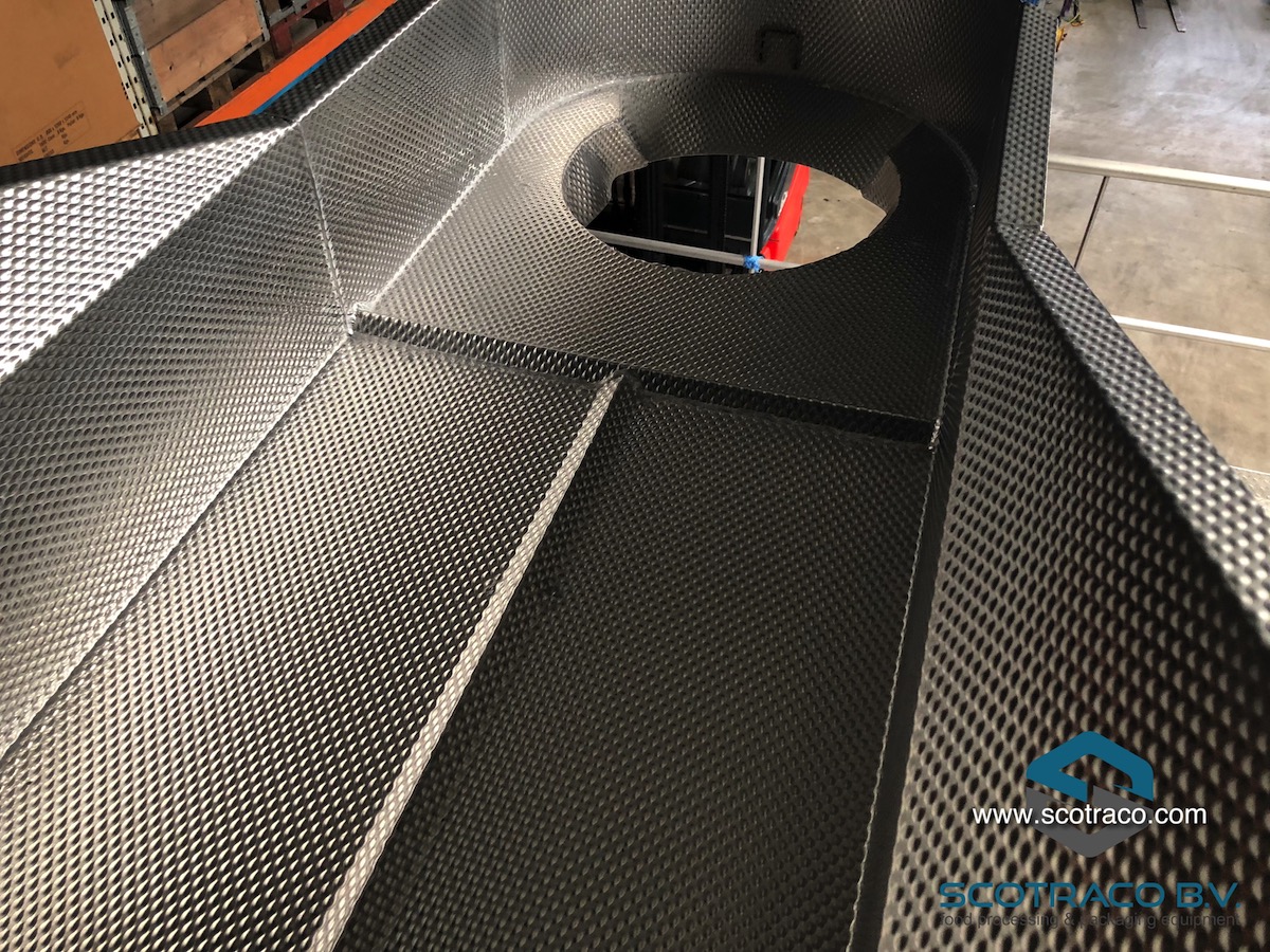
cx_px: 635
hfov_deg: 63.4
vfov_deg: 49.7
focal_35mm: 28
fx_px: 1027
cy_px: 476
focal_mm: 3.99
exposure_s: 1/15
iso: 50
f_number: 1.8
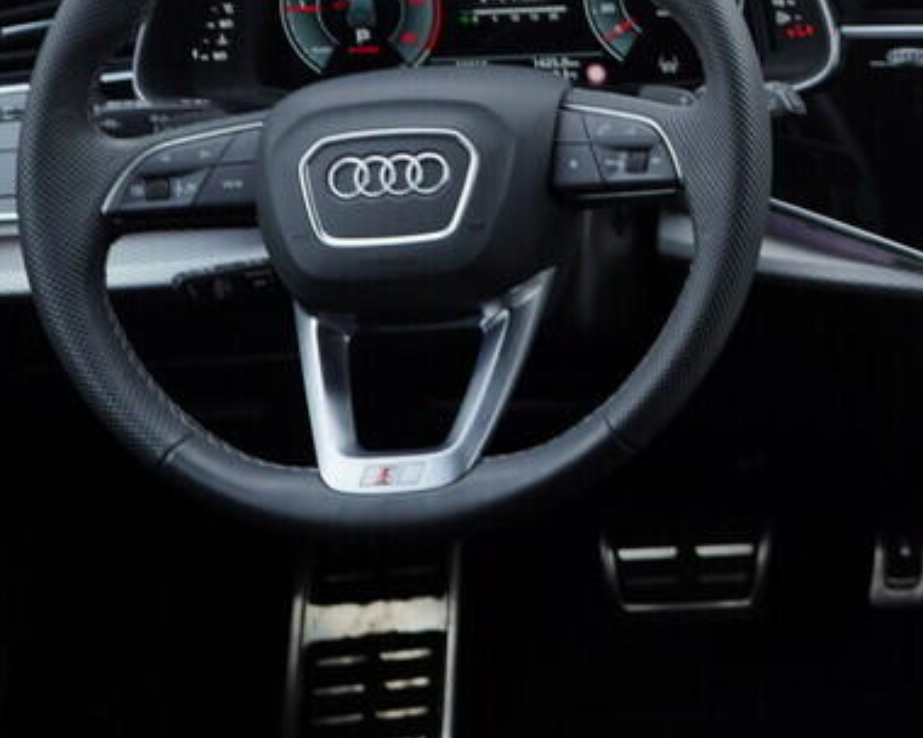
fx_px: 2486
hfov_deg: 19.4
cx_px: 1195
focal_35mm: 91
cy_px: 35
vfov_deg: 16.6
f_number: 3.2
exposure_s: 1/50
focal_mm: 24
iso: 125
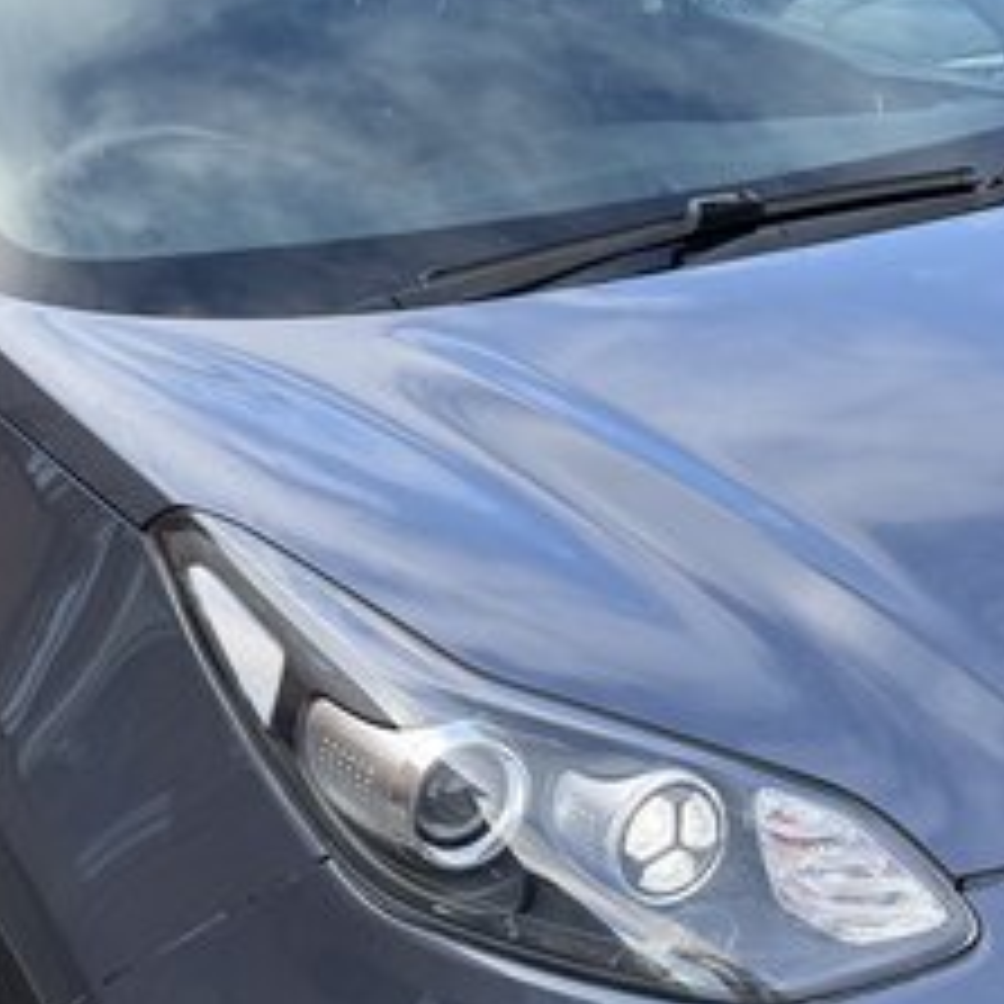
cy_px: 648
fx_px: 2494
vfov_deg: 22.7
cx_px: 680
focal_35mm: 76
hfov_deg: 22.7
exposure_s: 1/822
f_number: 1.78
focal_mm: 6.76
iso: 80
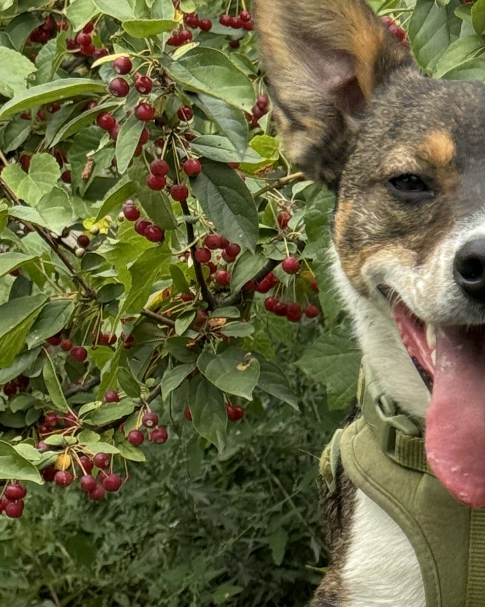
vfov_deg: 12.0
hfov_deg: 9.5
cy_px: 689
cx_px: 736
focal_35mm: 158
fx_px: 2836
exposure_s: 1/1263
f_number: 1.78
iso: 64
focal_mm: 6.76
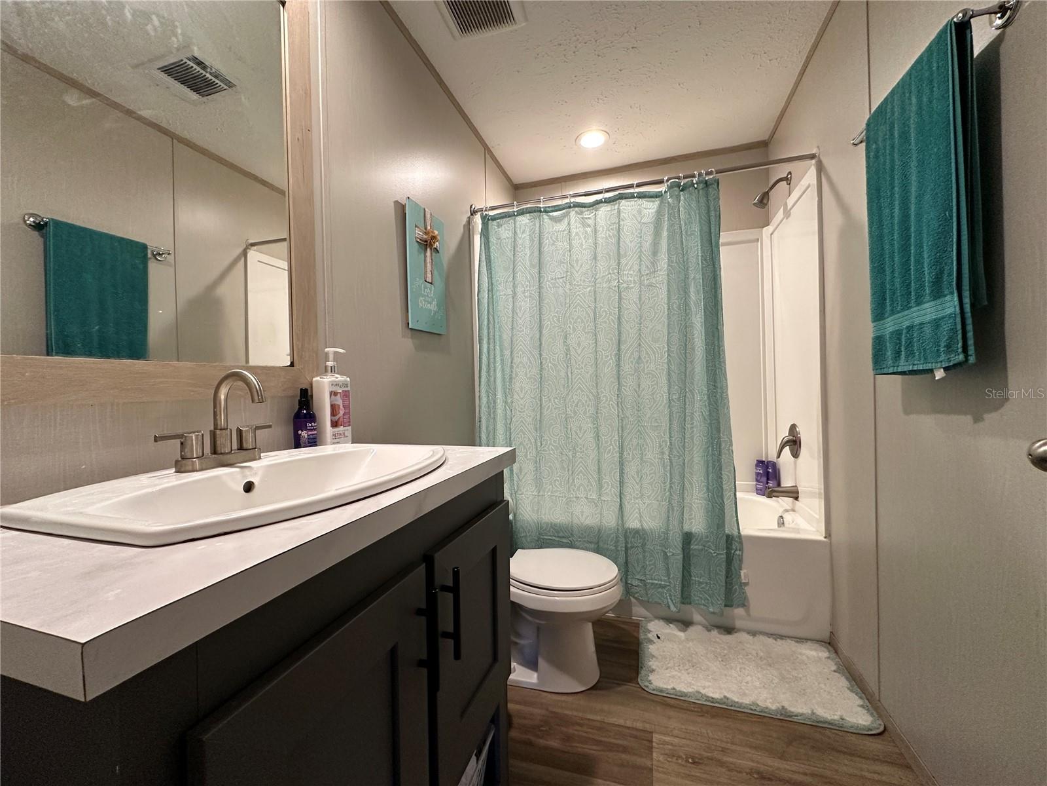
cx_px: 524
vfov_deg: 85.7
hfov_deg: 102.1
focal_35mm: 14
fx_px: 423
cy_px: 393
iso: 250
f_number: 2.2
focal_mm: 2.22
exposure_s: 1/120
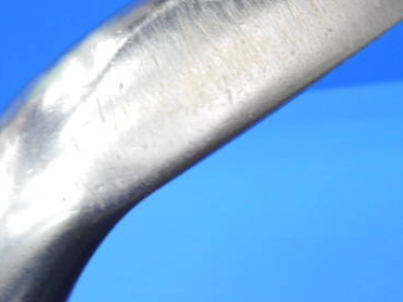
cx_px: 228
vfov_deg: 33.1
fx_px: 501
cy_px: 87
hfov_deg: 43.8
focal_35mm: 43
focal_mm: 4.5
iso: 110
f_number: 3.7
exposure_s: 1/30
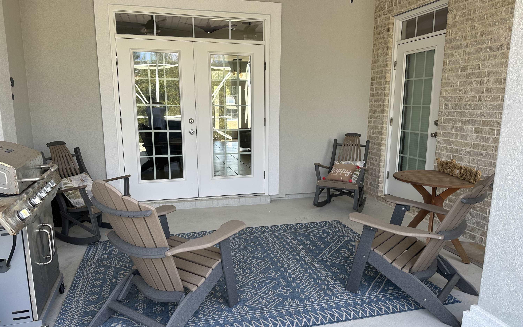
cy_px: 170
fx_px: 371
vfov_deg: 47.6
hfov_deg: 70.4
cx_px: 259
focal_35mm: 26
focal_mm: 6.86
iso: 64
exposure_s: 1/171
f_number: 1.78
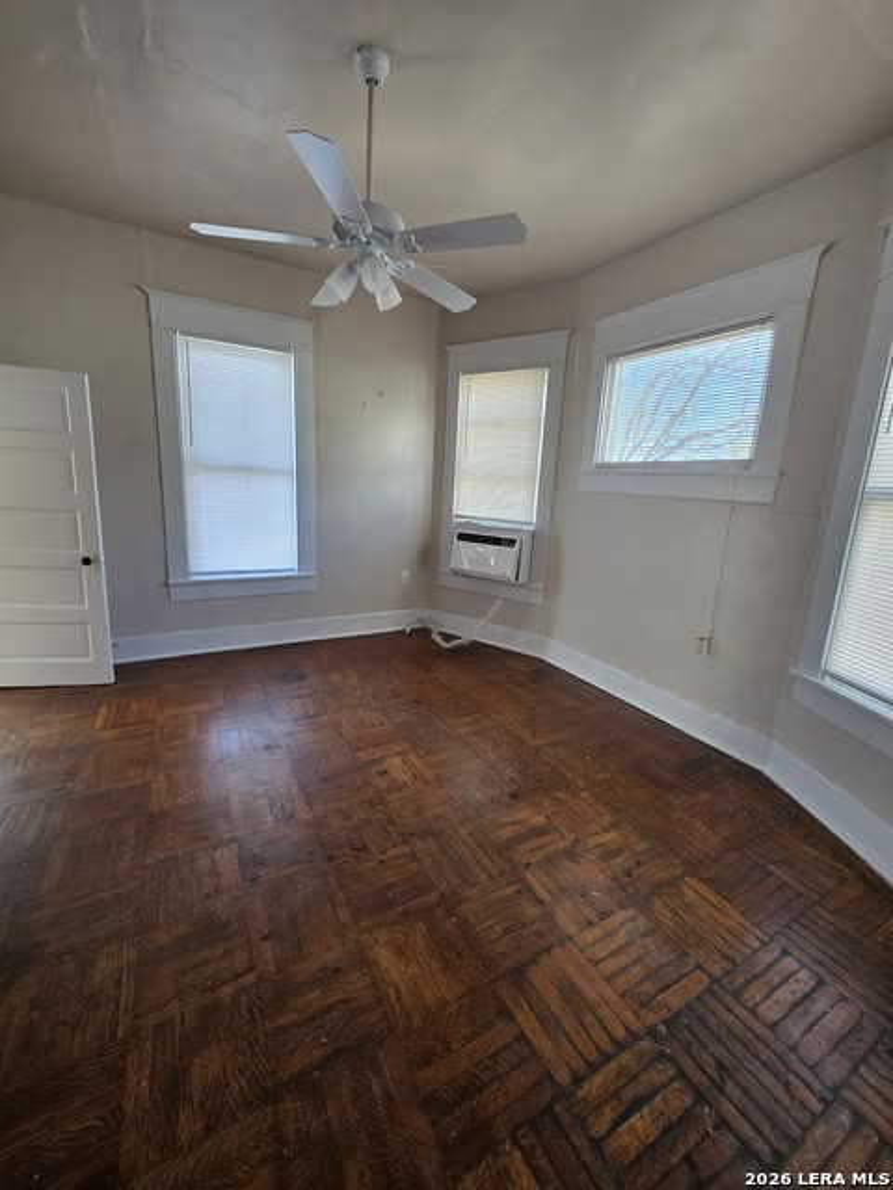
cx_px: 446
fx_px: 447
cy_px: 595
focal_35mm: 13
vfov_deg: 106.2
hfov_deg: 89.9
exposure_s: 1/120
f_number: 1.9
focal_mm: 2.2
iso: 160
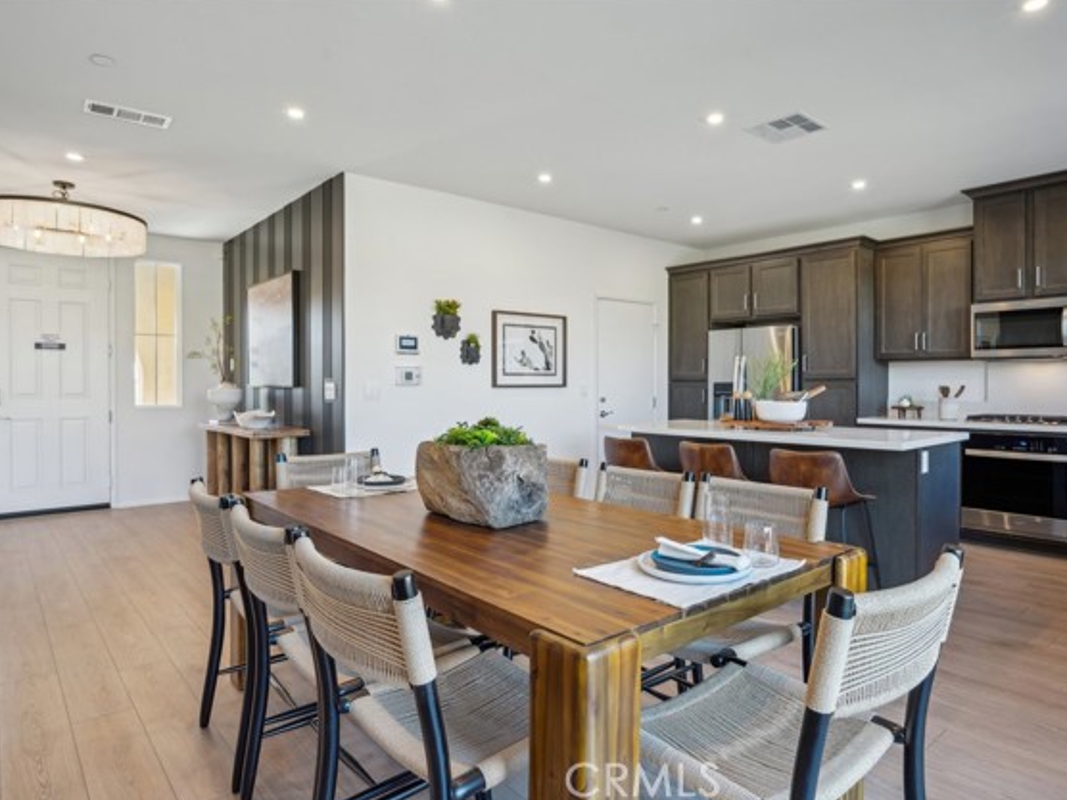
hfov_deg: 78.9
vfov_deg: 63.4
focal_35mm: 21
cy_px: 399
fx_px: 647
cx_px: 572
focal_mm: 19
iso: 400
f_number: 7.1
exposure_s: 1/30
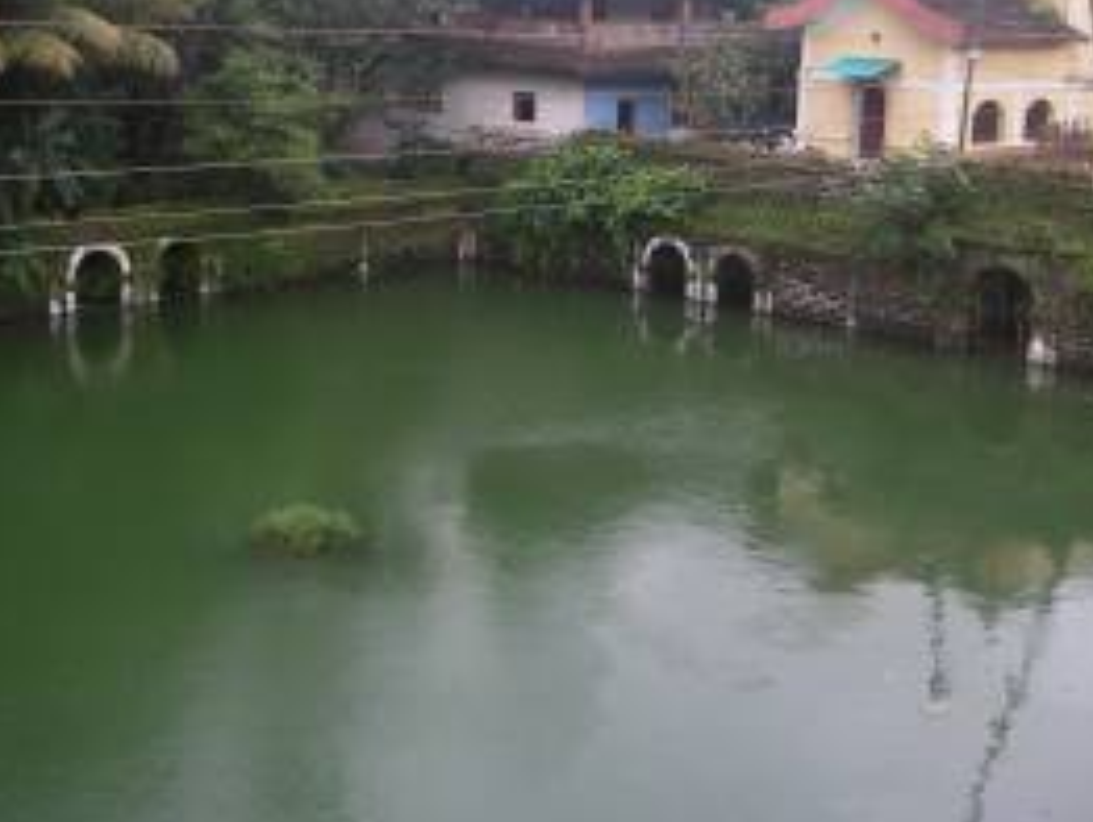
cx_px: 684
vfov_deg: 25.2
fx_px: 1833
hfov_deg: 33.0
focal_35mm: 58
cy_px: 317
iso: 80
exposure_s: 1/125
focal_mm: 6.3
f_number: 3.3
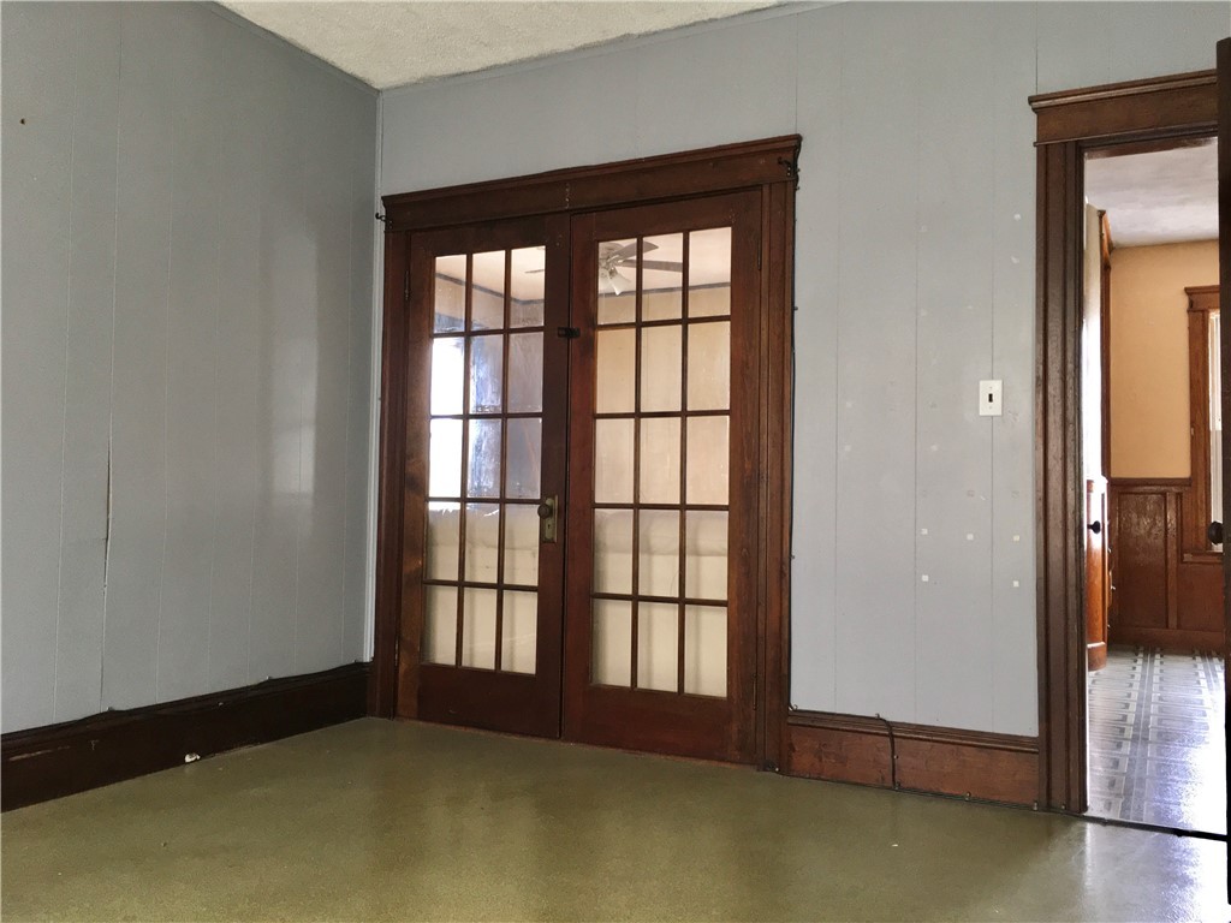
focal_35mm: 29
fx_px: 1031
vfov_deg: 48.2
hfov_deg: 61.7
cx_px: 616
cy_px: 462
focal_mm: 4.15
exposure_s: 1/30
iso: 100
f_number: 2.2
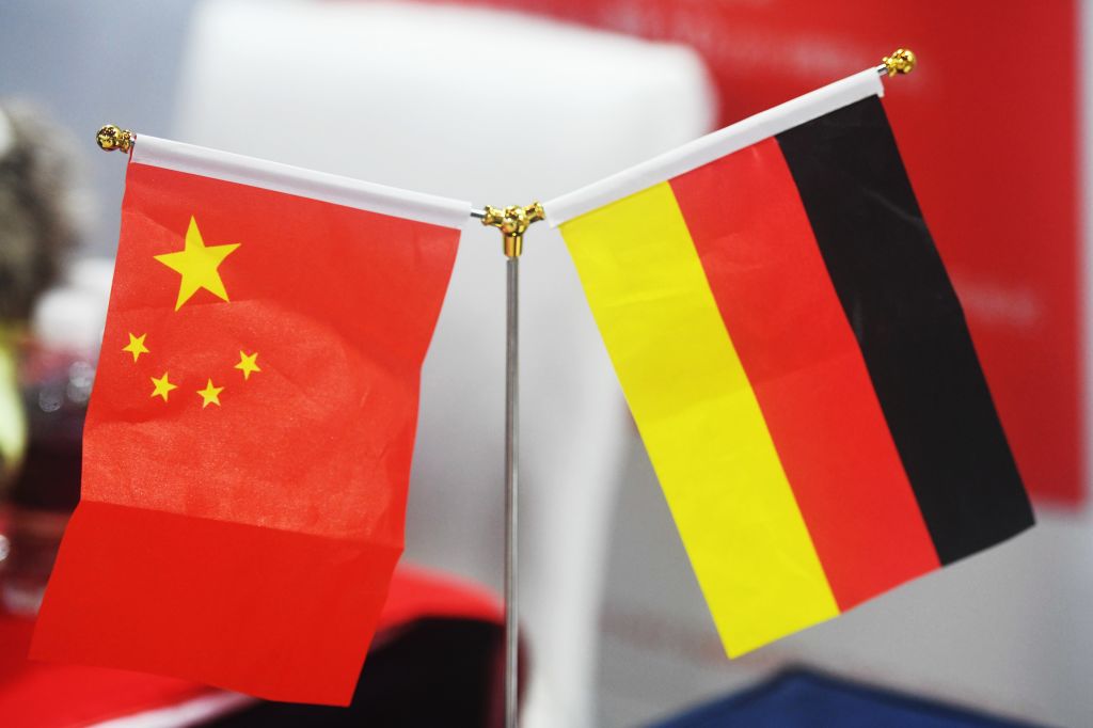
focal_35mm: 120
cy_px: 364
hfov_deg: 17.1
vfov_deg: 11.4
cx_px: 546
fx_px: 3642
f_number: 3.5
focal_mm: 120
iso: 2000
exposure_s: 1/200
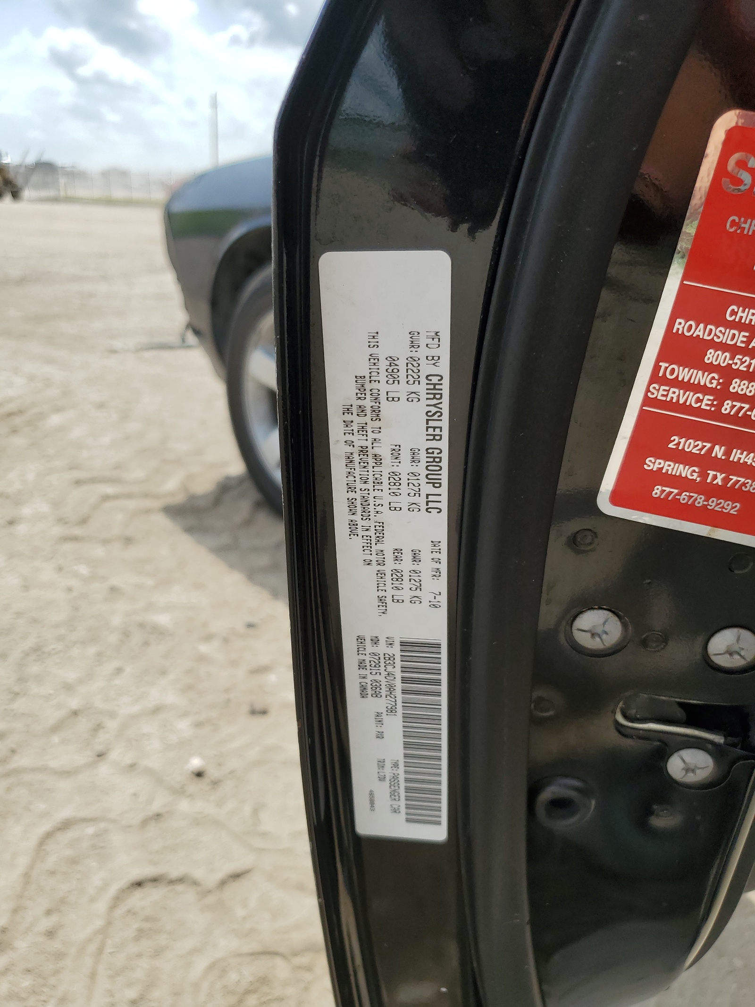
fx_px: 756
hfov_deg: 53.1
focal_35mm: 26
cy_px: 504
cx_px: 378
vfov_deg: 67.3
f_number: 1.5
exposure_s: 1/2500
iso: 50
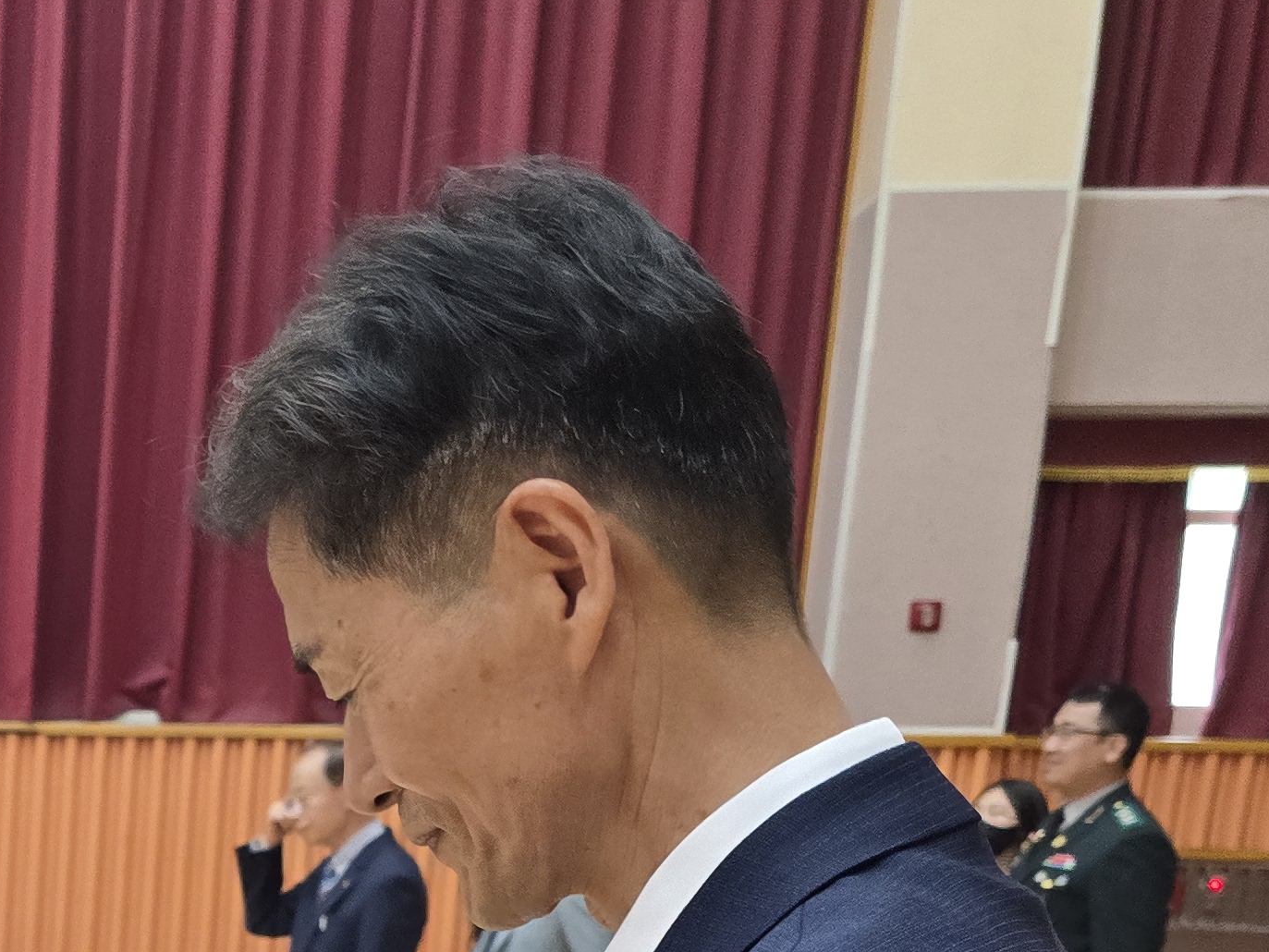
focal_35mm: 67
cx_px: -337
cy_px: 1319
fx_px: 2456
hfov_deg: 25.4
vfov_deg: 19.7
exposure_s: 1/120
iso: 200
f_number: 1.7
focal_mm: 6.3
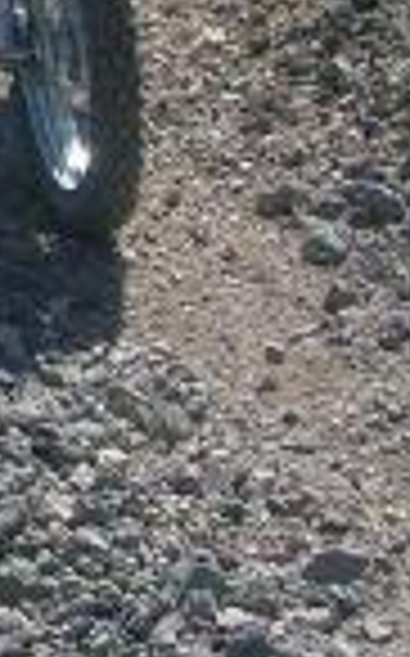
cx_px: -505
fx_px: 3547
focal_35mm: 198
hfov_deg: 6.4
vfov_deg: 10.2
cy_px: -333
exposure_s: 1/410
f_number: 4.9
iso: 50
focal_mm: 5.7
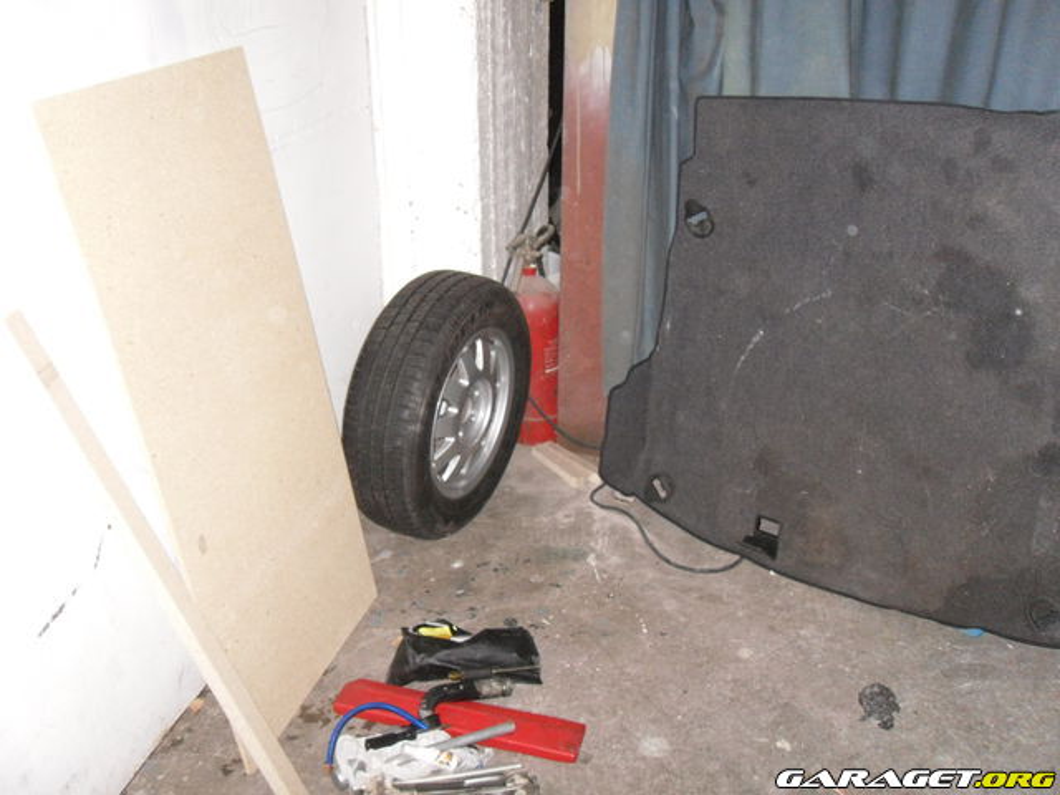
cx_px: 530
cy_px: 398
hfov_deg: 52.6
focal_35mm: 35
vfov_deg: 40.7
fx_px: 1072
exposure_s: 1/45
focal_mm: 6.3
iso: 400
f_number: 3.5
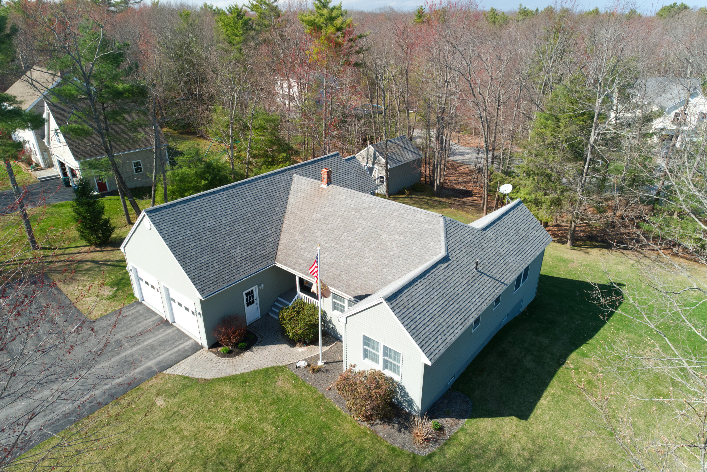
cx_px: 354
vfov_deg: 57.2
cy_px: 236
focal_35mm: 22
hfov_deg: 78.6
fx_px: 432
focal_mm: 8.4
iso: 140
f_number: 2.8
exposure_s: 1/1250
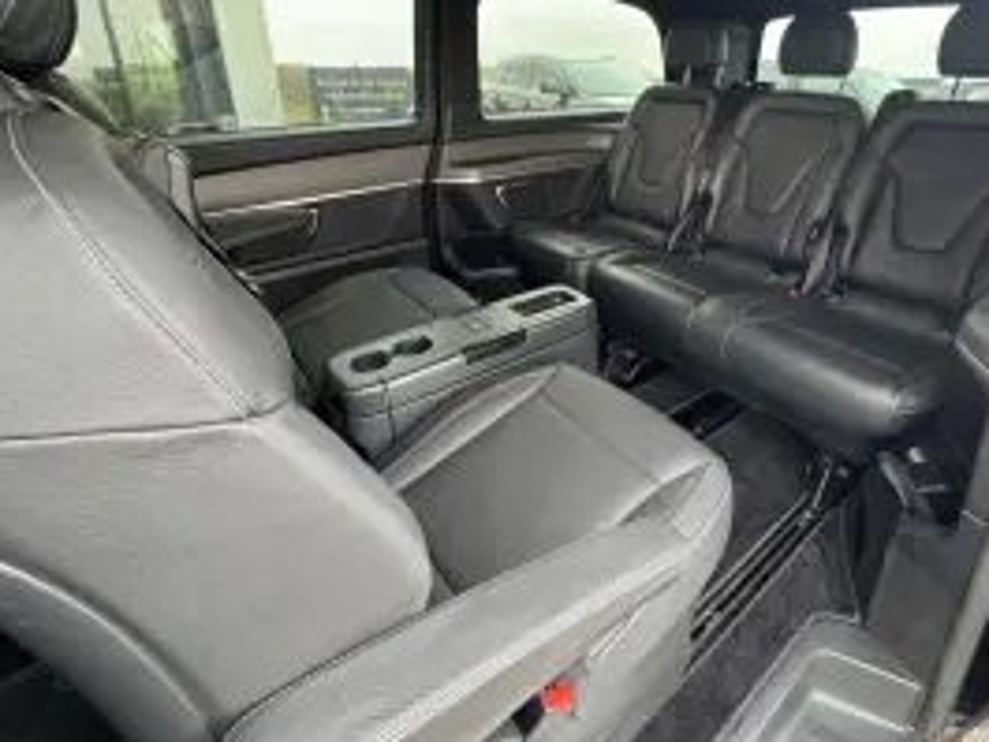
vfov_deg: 67.3
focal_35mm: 19
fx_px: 543
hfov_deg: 83.4
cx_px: 601
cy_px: 265
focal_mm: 2.22
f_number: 2.2
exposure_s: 1/60
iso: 640
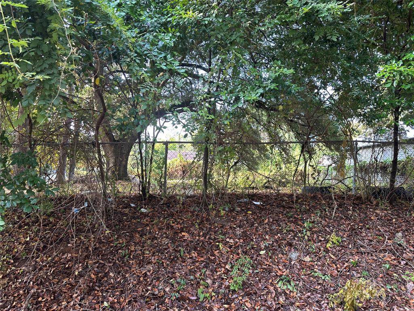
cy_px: 156
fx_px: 287
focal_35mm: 24
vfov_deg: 56.8
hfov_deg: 71.6
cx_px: 207
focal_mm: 6.86
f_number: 1.78
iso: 100
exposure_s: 1/121
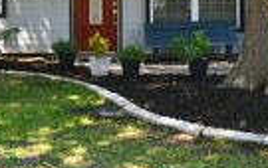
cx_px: 105
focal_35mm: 94
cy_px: -48
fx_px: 688
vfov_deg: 13.5
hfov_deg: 22.0
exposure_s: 1/400
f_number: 11
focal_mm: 17
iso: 1000
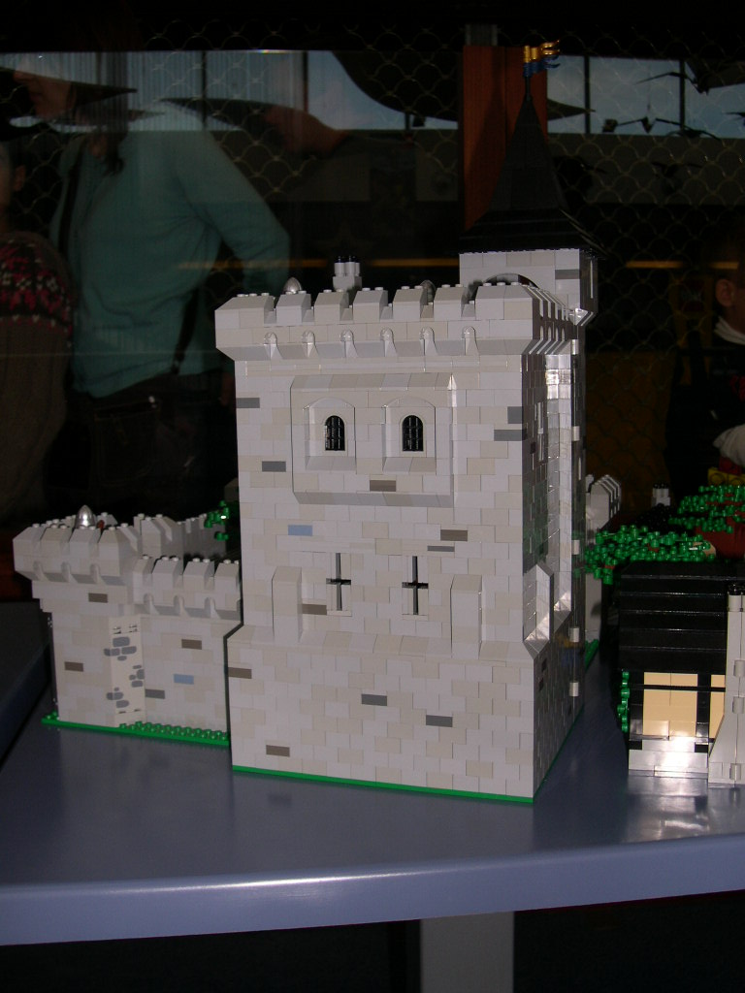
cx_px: 372
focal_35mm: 38
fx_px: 1090
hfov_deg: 37.7
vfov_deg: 49.0
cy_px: 496
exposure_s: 1/30
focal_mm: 8
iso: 100
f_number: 7.6
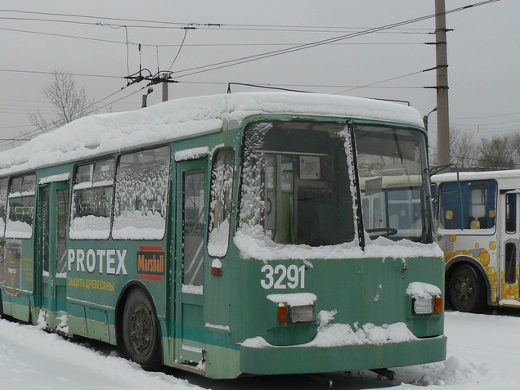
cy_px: 240
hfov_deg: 33.0
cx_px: 188
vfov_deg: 25.2
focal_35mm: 58
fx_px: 871
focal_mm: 6
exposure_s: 1/160
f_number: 4
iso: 100
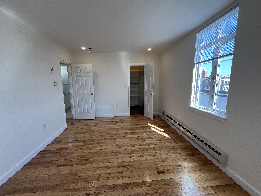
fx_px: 98
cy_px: 98
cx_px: 130
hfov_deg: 106.2
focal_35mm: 13
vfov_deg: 89.9
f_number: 1.8
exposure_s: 1/128
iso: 32
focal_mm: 1.57
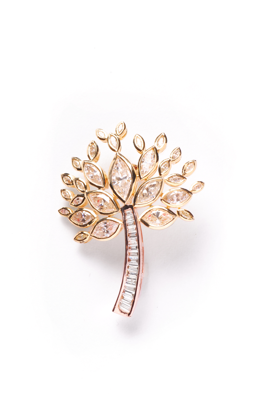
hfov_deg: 10.2
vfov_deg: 15.2
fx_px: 1520
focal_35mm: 135
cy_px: 202
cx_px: 136
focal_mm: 90
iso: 100
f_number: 22
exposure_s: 1/125
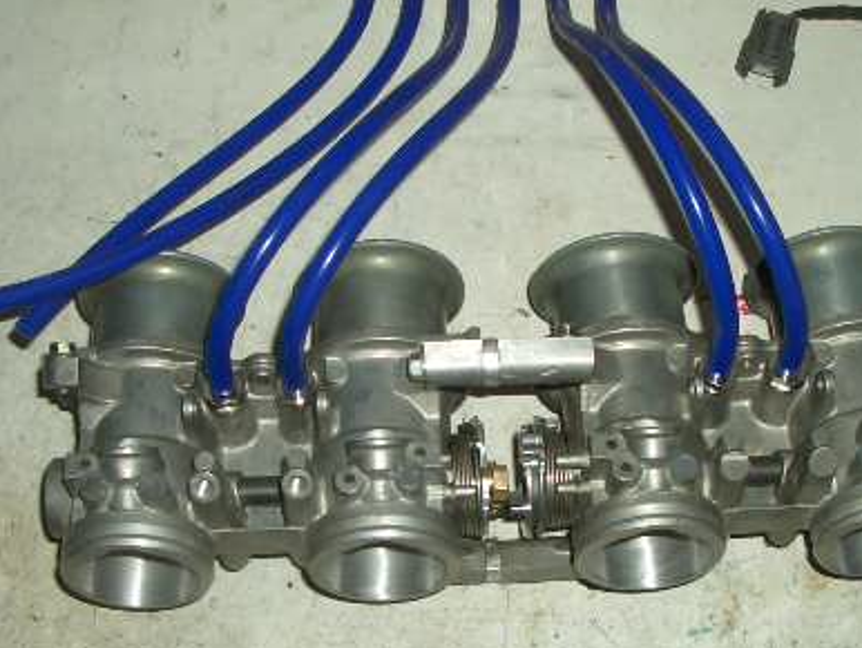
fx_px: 1445
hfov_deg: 33.2
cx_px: 498
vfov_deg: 25.3
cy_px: 304
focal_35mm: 58
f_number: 4.3
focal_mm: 5.8
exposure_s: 1/60
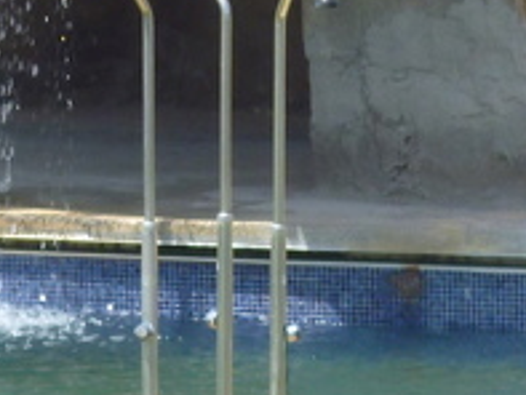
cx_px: -112
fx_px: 8651
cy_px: -155
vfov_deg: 2.6
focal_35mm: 569
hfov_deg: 3.5
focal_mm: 20
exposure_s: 1/125
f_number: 6.5
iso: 100
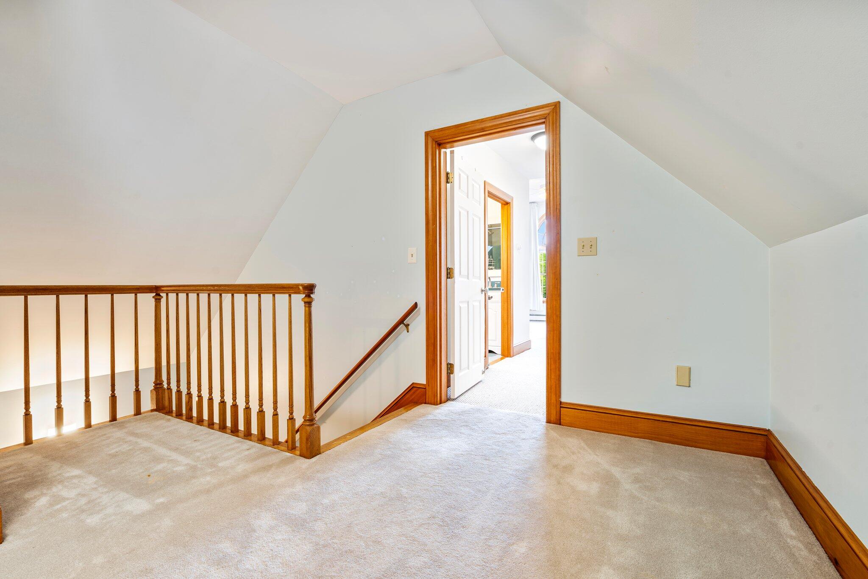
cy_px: 290
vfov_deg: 73.7
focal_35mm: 16
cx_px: 434
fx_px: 386
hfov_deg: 96.7
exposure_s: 13
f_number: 9
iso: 50
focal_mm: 16
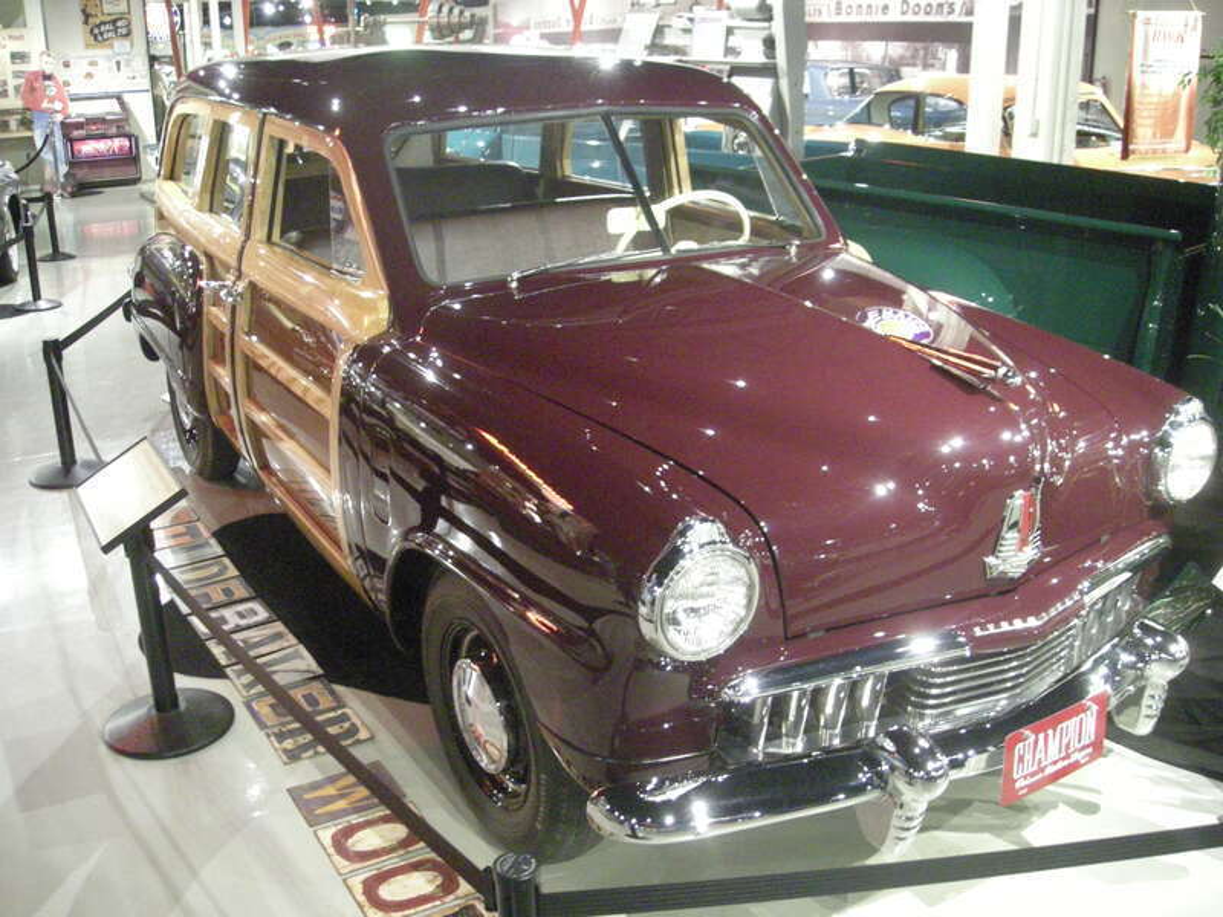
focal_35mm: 35
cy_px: 458
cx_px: 612
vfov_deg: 40.7
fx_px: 1237
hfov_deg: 52.6
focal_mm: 5.7
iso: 793
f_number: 2.8
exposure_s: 1/8
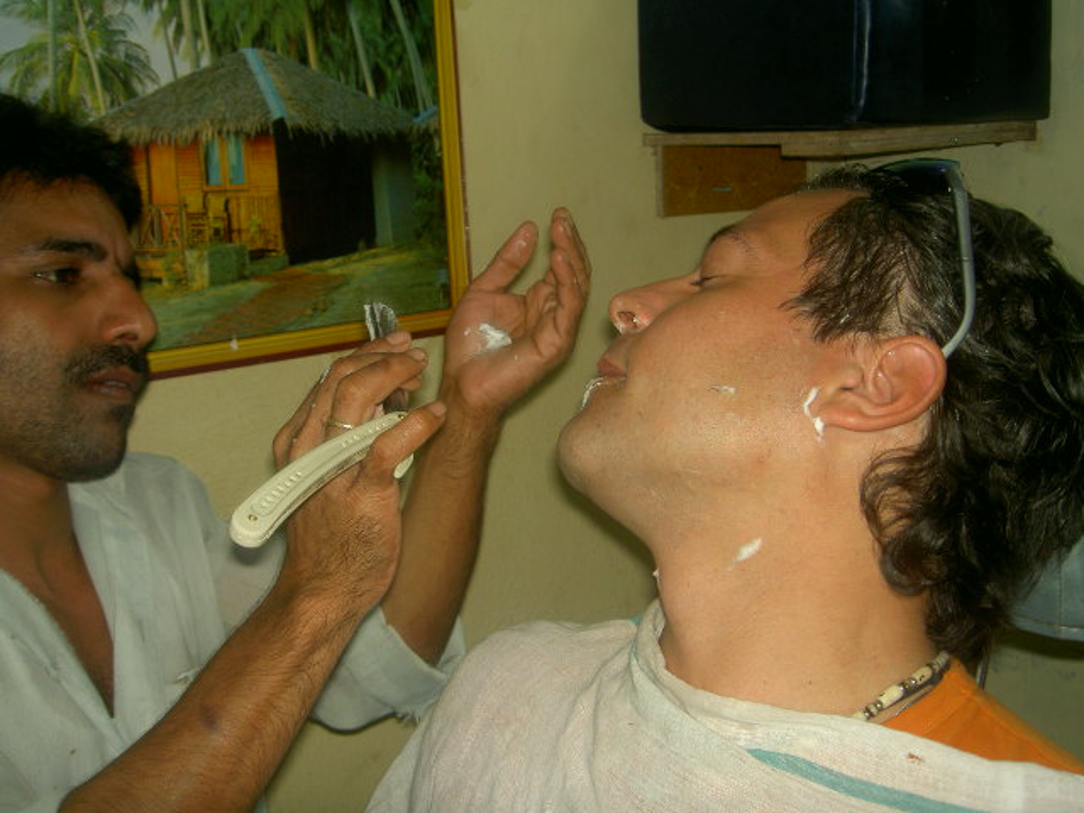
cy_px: 406
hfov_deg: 47.9
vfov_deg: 36.8
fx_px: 1221
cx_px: 542
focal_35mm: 39
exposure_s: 1/60
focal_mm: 8
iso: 50
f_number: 2.8
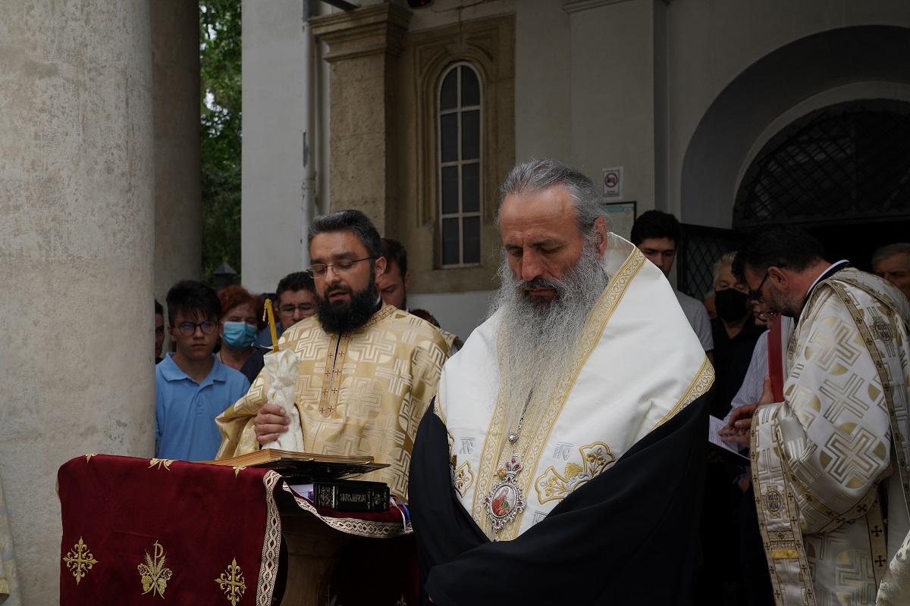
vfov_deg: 32.6
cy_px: 303
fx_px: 1036
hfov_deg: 47.4
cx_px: 455
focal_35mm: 41
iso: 320
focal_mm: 41
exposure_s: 1/400
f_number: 8
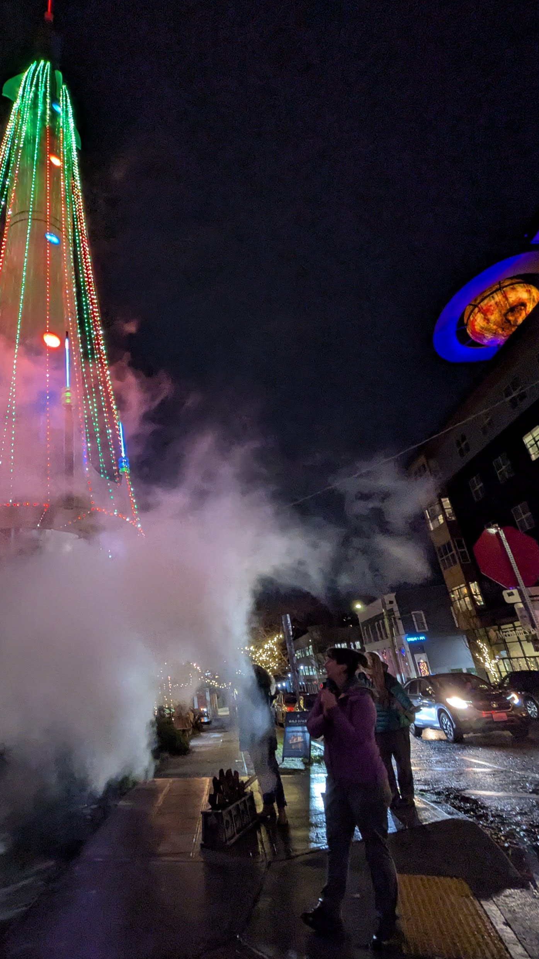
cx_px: 179
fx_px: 457
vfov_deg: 92.6
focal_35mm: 18
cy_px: 488
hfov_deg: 59.6
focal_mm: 2.35
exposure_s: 1/24
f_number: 2.2
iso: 423
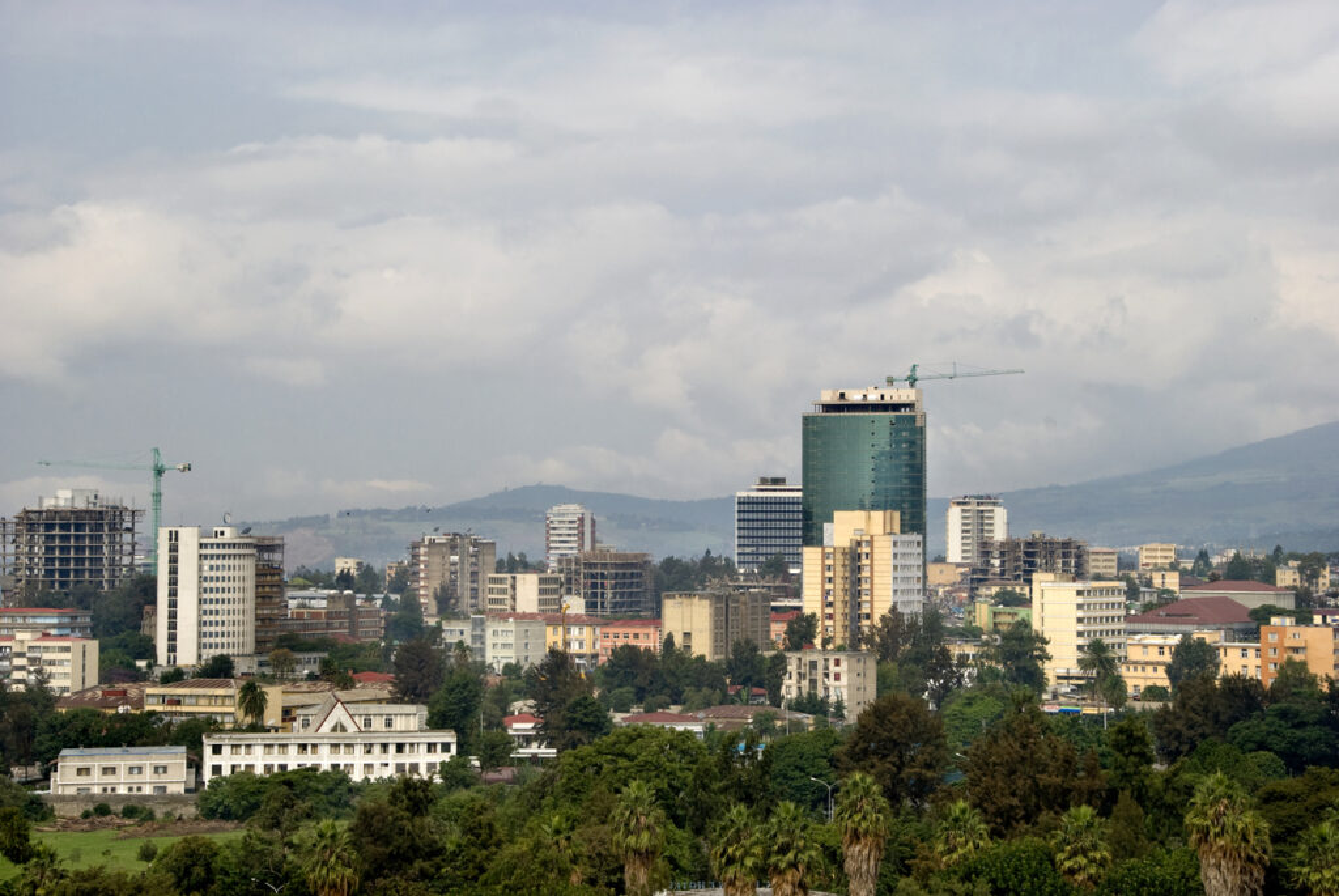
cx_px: 670
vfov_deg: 14.1
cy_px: 448
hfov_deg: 20.9
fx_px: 3630
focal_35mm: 98
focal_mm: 65
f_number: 13
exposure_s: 1/160
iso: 100
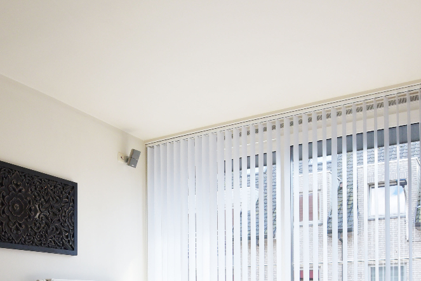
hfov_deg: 49.4
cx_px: 185
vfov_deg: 30.9
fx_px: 456
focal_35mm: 39
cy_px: 301
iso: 400
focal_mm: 16
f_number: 8
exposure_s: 1/250
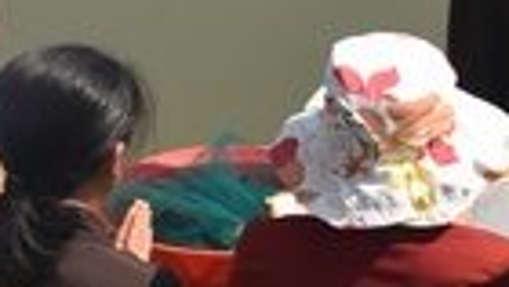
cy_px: 113
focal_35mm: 243
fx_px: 3282
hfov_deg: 8.3
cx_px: 1083
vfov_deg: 5.0
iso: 100
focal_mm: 50
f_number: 8
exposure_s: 1/200
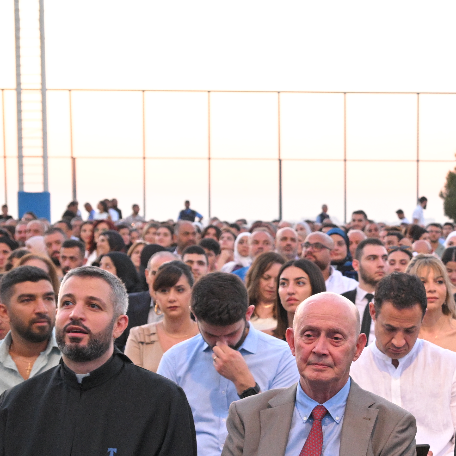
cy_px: 414
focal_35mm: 122
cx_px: 623
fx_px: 1818
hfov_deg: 13.7
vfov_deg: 14.2
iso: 3200
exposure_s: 1/200
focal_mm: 44
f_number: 5.6
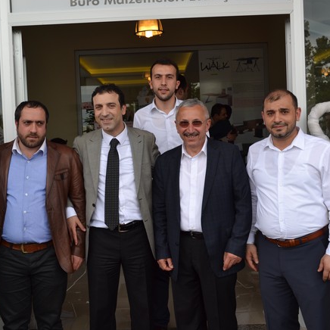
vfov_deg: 36.1
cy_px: 162
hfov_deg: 36.0
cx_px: 151
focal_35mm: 47
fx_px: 507
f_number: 5.6
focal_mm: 24
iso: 100
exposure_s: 1/125
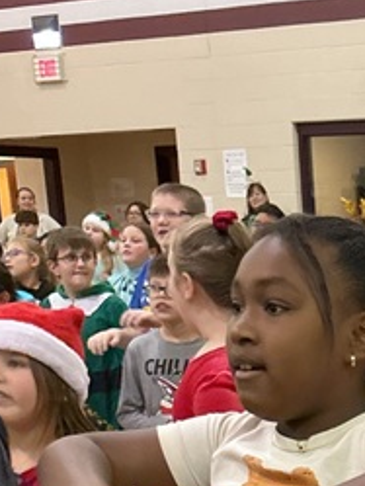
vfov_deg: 18.9
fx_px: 1306
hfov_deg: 14.7
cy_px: 697
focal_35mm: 93
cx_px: 556
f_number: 1.8
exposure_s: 1/60
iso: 160
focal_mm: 3
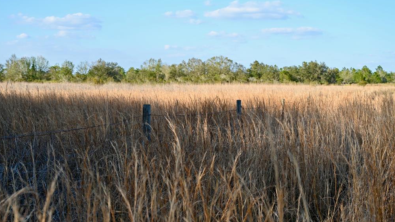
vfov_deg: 24.9
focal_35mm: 48
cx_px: 196
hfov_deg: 42.9
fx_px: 503
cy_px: 119
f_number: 5.6
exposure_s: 1/250
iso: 110
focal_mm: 45
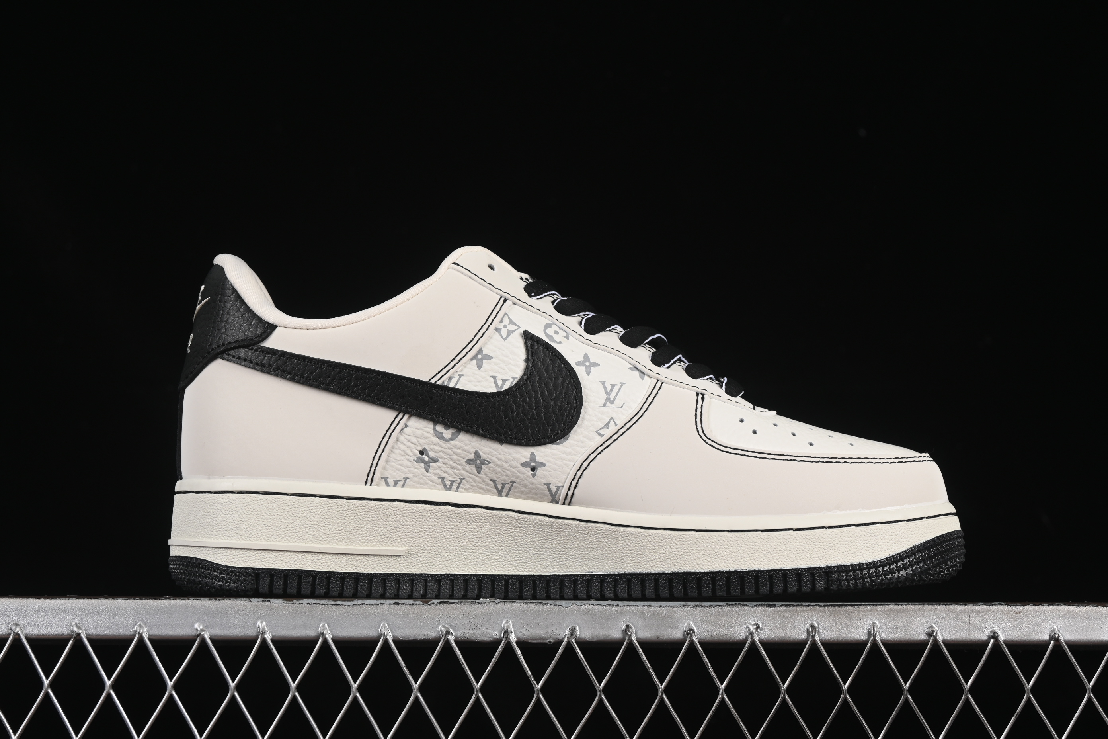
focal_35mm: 75
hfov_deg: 27.0
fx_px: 2308
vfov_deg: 18.2
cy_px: 370
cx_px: 554
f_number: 8
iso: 160
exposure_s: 1/80
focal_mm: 50
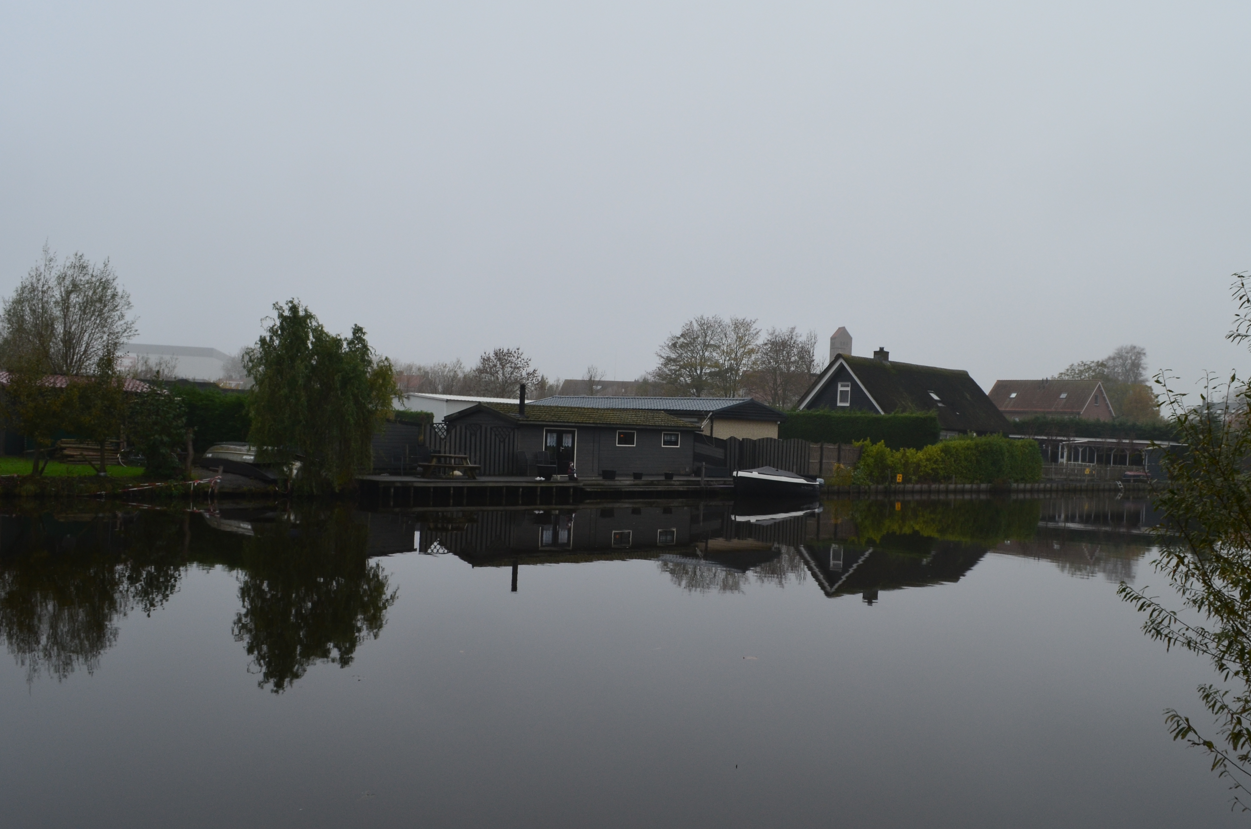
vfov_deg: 40.9
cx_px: 691
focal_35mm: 32
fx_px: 1110
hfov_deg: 58.7
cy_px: 433
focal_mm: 18
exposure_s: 1/40
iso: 400
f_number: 9
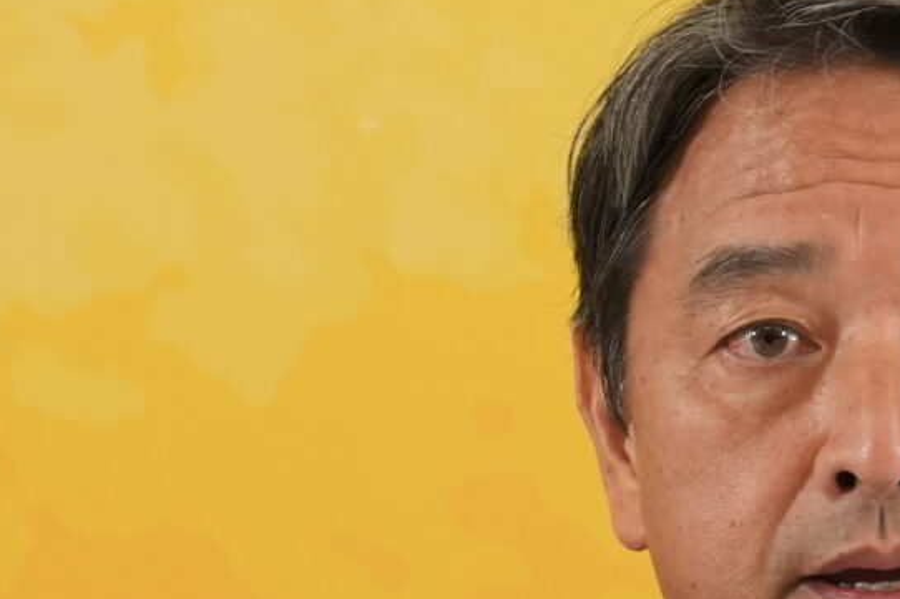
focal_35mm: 1133
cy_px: 689
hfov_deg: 1.8
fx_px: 28315
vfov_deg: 1.2
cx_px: 888
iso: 1600
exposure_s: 1/160
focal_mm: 200
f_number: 5.6
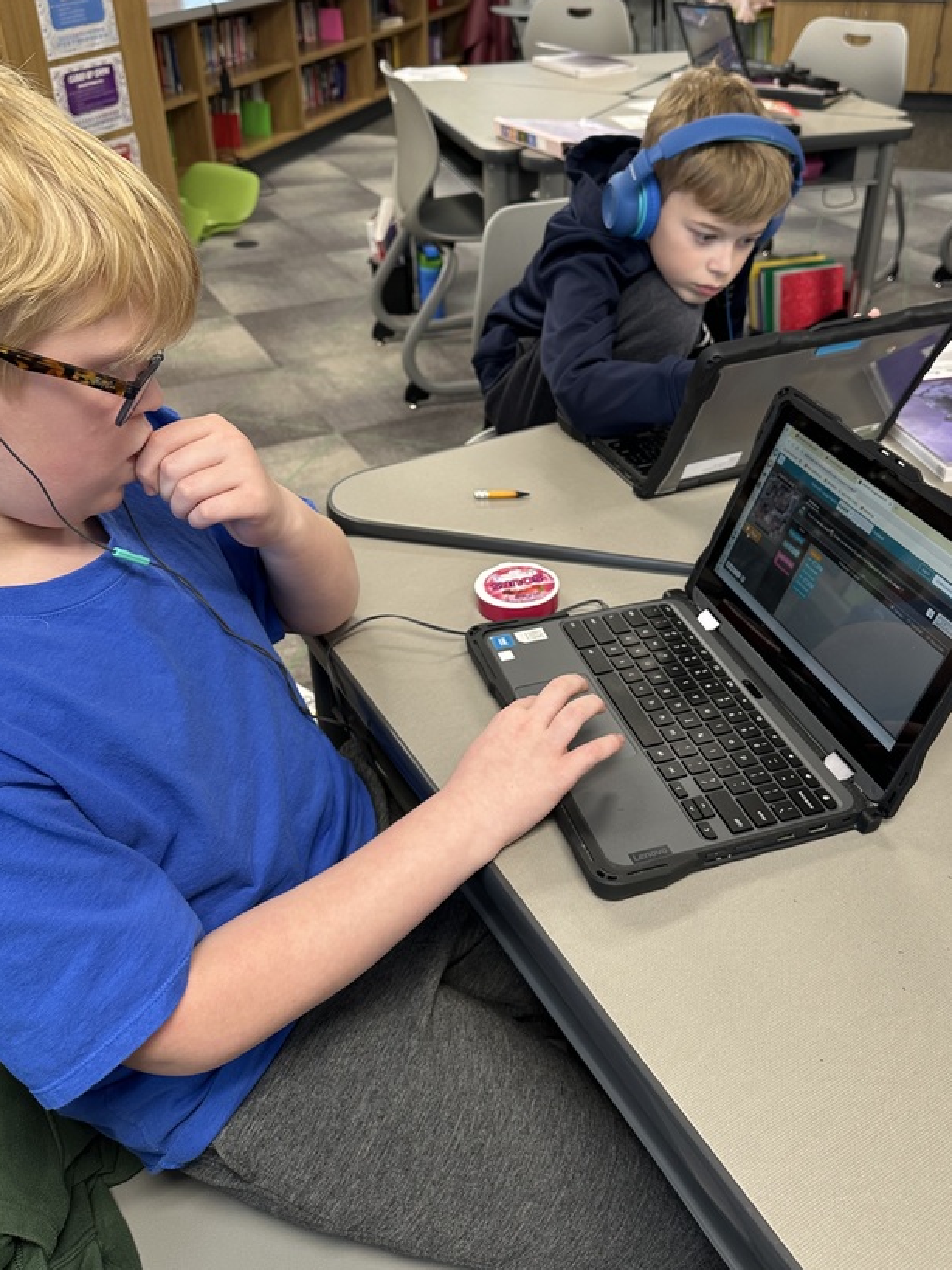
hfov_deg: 46.7
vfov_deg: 59.8
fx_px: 1100
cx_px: 513
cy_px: 563
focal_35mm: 30
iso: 125
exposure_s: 1/60
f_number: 1.78
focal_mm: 6.86
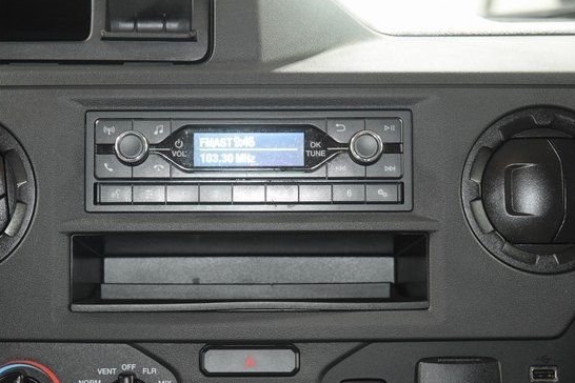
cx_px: 243
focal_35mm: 123
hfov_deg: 16.6
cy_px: 185
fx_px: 1964
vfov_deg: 11.1
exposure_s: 1/20
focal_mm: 70
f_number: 4.5
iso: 3200
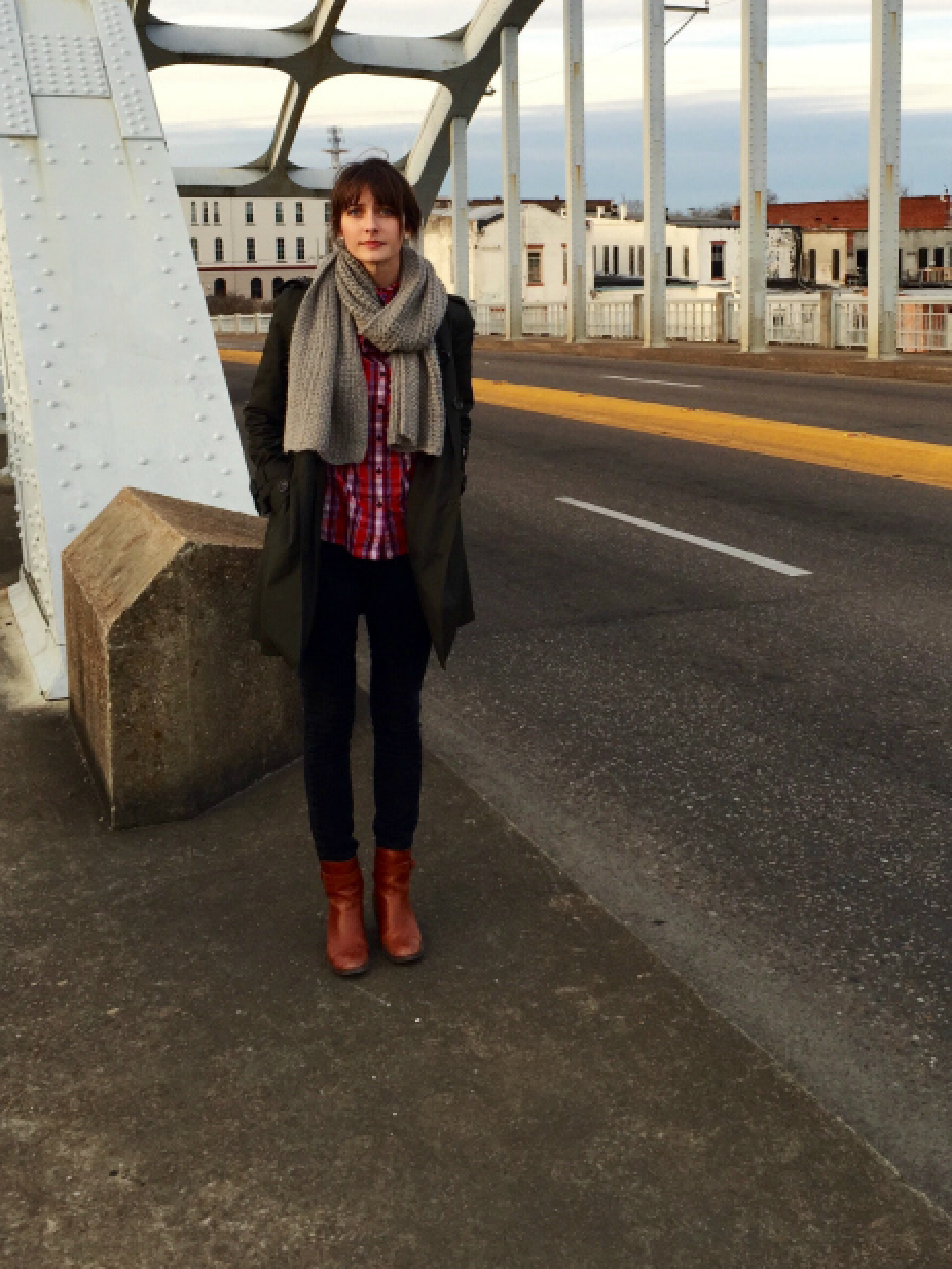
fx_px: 1466
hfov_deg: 35.8
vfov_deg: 46.0
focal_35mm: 40
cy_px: 419
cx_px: 590
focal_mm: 4.15
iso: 32
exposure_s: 1/158
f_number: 2.2
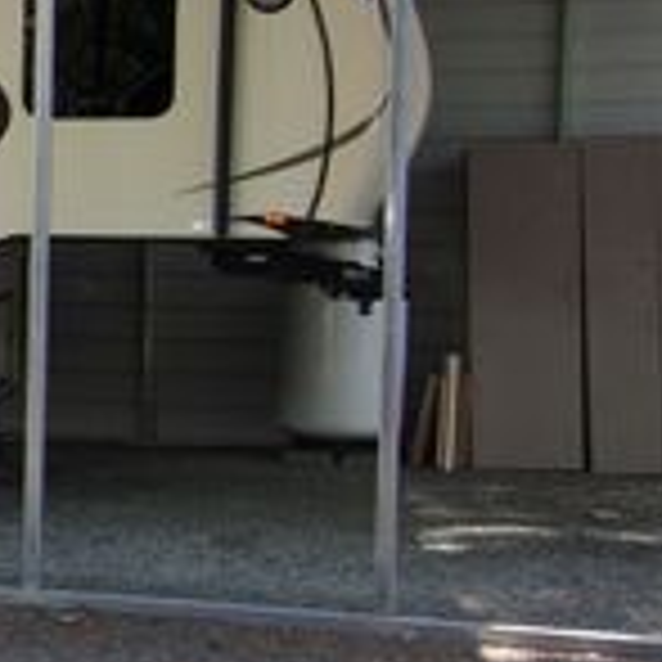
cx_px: -410
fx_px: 1753
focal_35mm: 81
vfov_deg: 21.4
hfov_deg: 18.3
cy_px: 354
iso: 80
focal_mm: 4.9
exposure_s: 1/100
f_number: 3
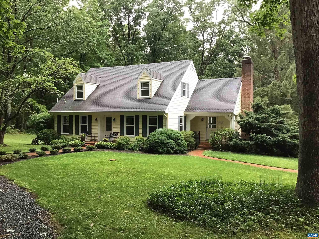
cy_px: 120
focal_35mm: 31
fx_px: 286
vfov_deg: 45.4
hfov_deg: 58.4
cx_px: 160
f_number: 2.4
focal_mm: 3.3
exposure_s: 1/30
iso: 40
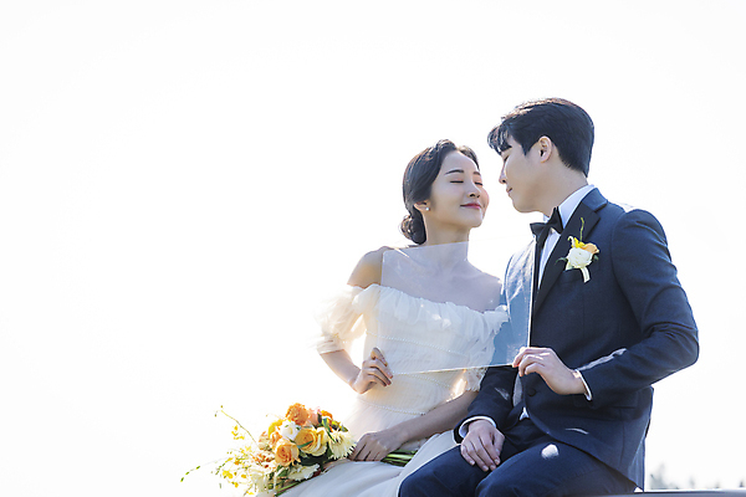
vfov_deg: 8.6
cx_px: 373
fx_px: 3315
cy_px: 248
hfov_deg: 12.8
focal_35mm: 160
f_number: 4.5
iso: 400
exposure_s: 1/800
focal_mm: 160
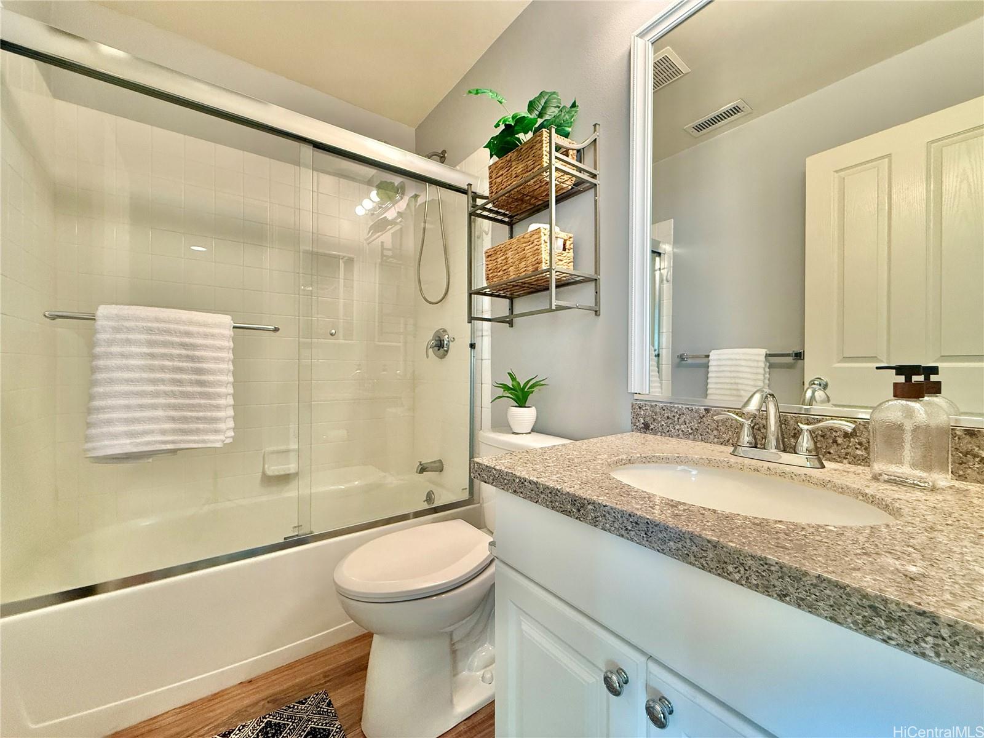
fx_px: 398
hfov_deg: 102.1
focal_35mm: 14
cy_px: 369
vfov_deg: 85.7
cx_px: 492
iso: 320
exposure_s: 1/120
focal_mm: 2.22
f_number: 2.2
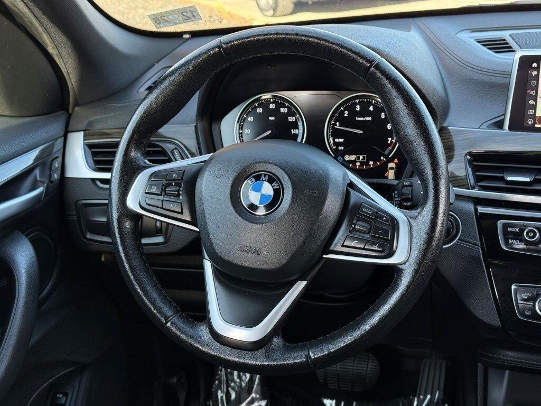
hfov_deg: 39.7
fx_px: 750
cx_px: 270
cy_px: 203
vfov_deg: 30.3
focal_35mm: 48
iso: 100
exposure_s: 1/137
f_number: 1.78
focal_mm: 6.76
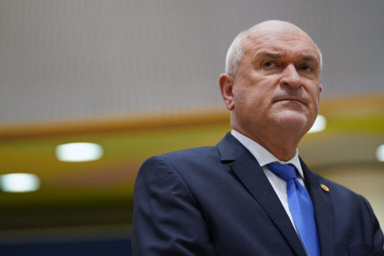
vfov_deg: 9.9
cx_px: 192
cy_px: 128
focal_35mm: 138
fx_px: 1472
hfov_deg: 14.9
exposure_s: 1/400
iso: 3200
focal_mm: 138
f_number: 3.2
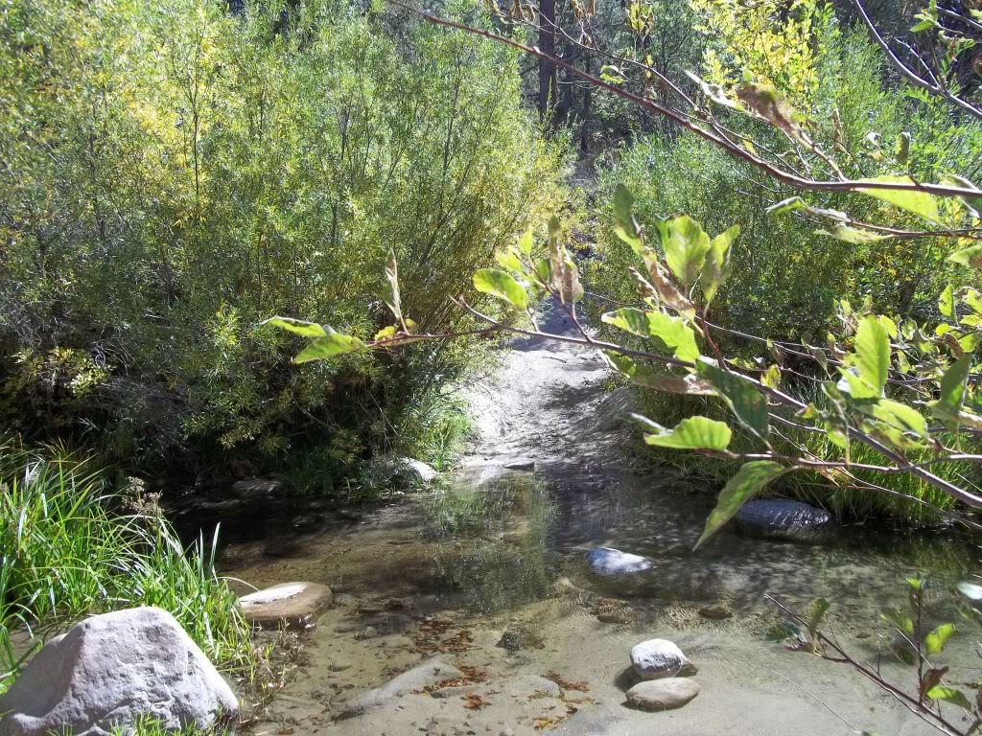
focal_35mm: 32
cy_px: 368
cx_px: 491
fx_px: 908
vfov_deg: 44.2
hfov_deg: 56.8
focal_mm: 5.7
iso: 64
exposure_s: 1/500
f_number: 2.9
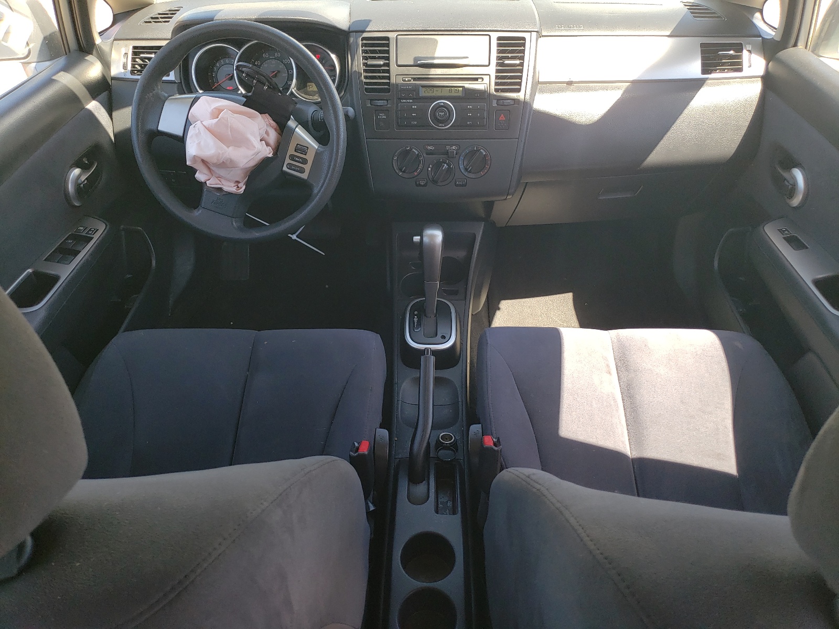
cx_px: 420
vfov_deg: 53.1
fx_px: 630
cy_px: 314
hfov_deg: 67.3
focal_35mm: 26
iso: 50
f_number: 1.5
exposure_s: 1/250
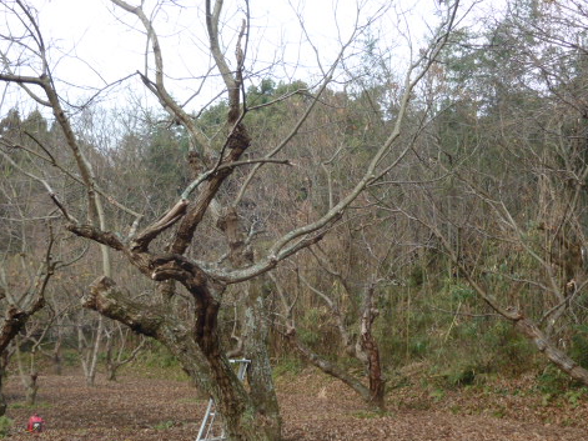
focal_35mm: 34
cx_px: 257
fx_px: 577
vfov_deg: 41.6
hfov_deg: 53.8
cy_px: 256
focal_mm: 4.1
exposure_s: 1/80
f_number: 3.3
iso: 80
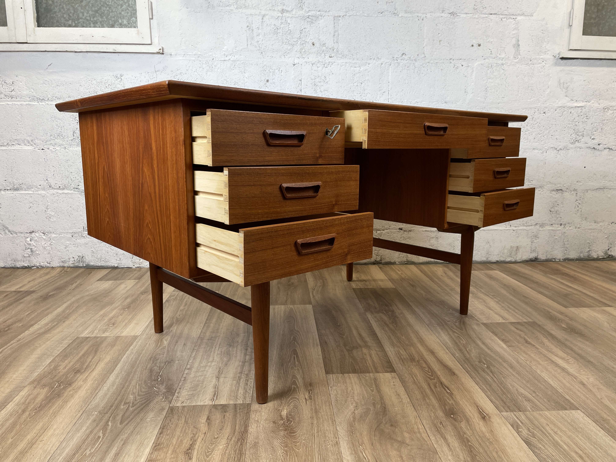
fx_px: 463
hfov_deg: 67.3
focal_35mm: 26
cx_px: 308
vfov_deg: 53.1
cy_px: 231
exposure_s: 1/100
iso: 64
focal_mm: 4.2
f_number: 1.6
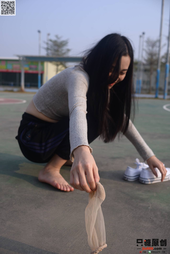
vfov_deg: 54.4
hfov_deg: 37.9
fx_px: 248
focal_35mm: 35
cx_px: 85
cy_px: 127
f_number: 5.6
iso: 100
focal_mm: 35
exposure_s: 1/500
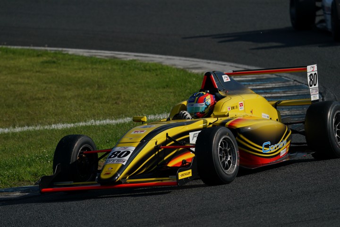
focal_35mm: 600
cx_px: 170
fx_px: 5666
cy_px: 114
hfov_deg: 3.4
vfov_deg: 2.3
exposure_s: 1/1600
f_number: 8
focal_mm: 600
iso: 200
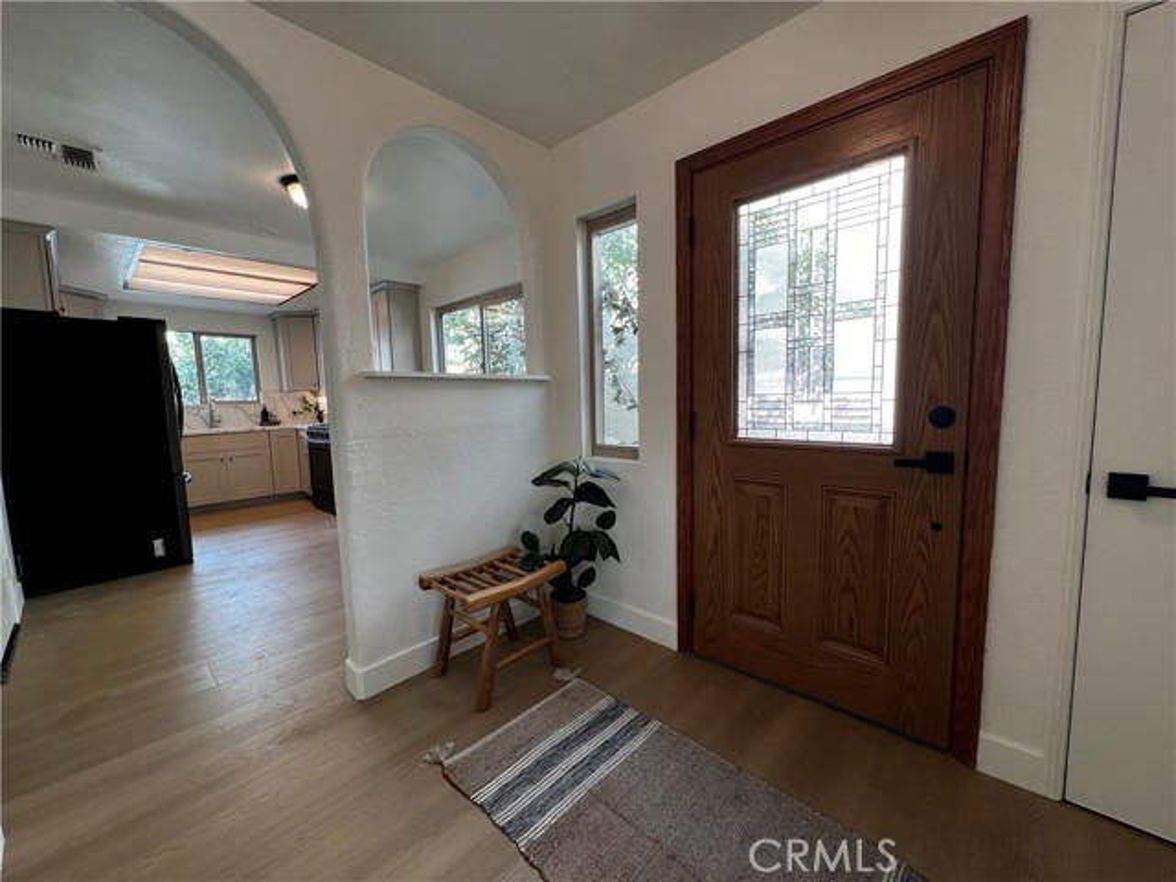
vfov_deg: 89.9
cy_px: 441
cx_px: 588
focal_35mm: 13
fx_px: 442
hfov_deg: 106.2
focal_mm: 1.57
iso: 64
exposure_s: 1/120
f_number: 1.8
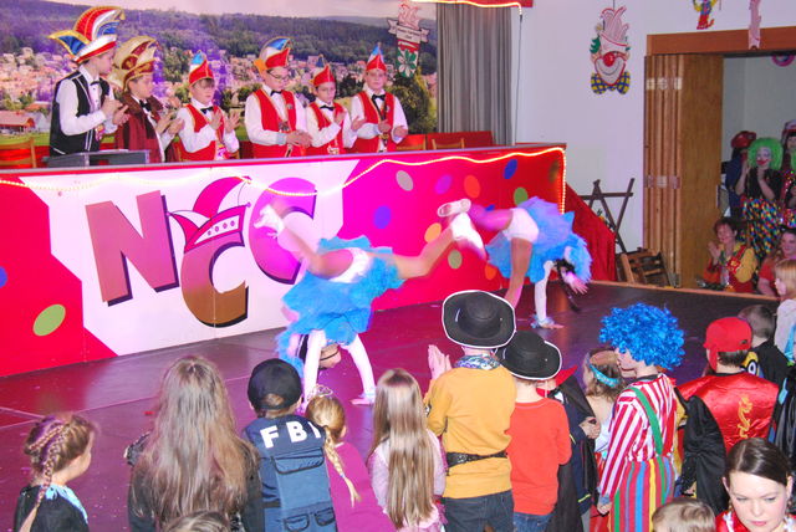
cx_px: 398
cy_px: 266
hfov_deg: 30.5
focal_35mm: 66
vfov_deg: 20.7
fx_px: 1461
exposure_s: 1/60
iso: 1600
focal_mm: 44
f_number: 5.3
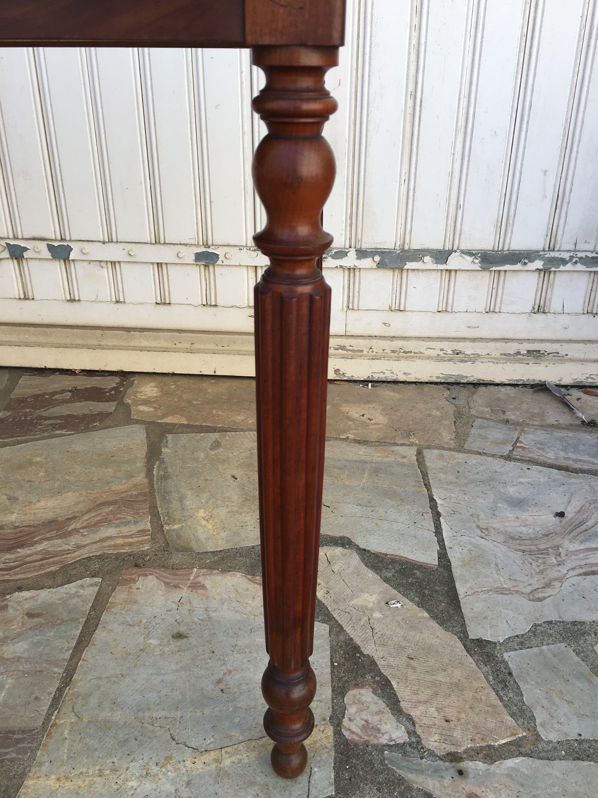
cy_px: 399
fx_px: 668
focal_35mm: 29
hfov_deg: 48.2
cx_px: 299
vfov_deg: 61.7
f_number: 2.2
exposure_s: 1/403
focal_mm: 4.15
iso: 25
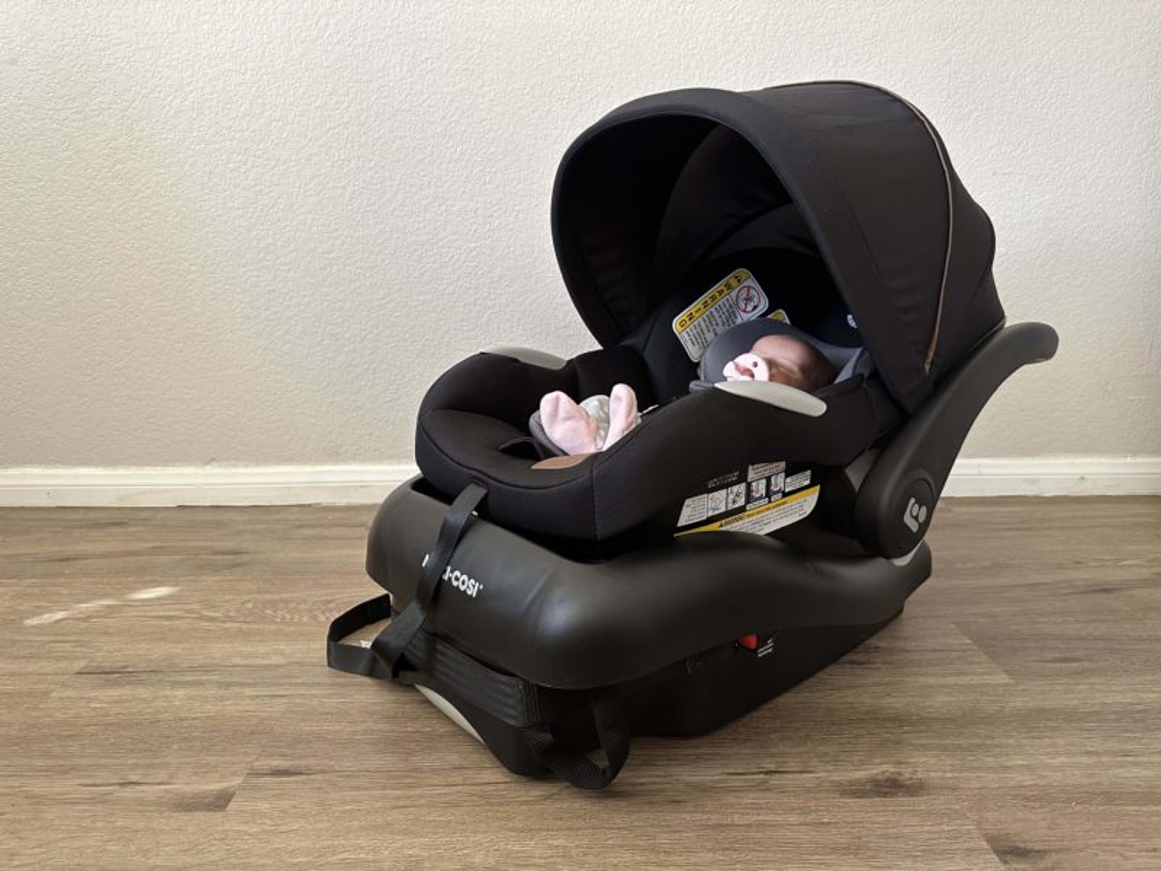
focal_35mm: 24
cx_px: 580
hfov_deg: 71.6
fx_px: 805
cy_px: 436
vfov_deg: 56.8
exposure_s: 1/60
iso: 400
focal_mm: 6.86
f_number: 1.78
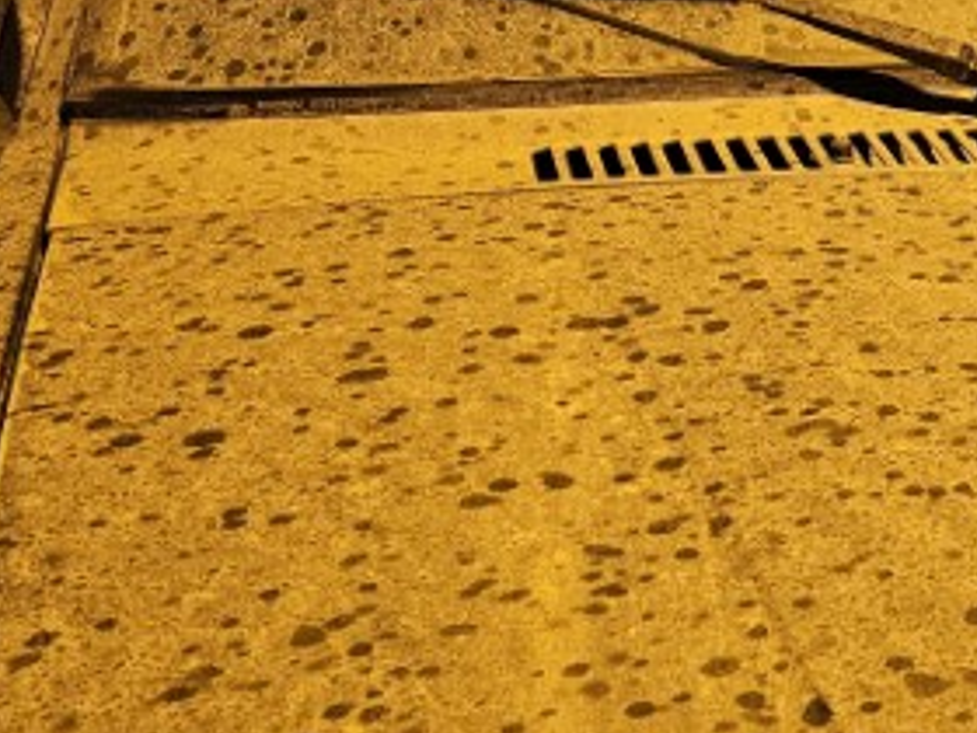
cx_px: 1319
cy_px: 225
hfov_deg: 22.5
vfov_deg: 19.3
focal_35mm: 76
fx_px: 2145
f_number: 1.7
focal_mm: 6.3
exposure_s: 1/33.3
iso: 640
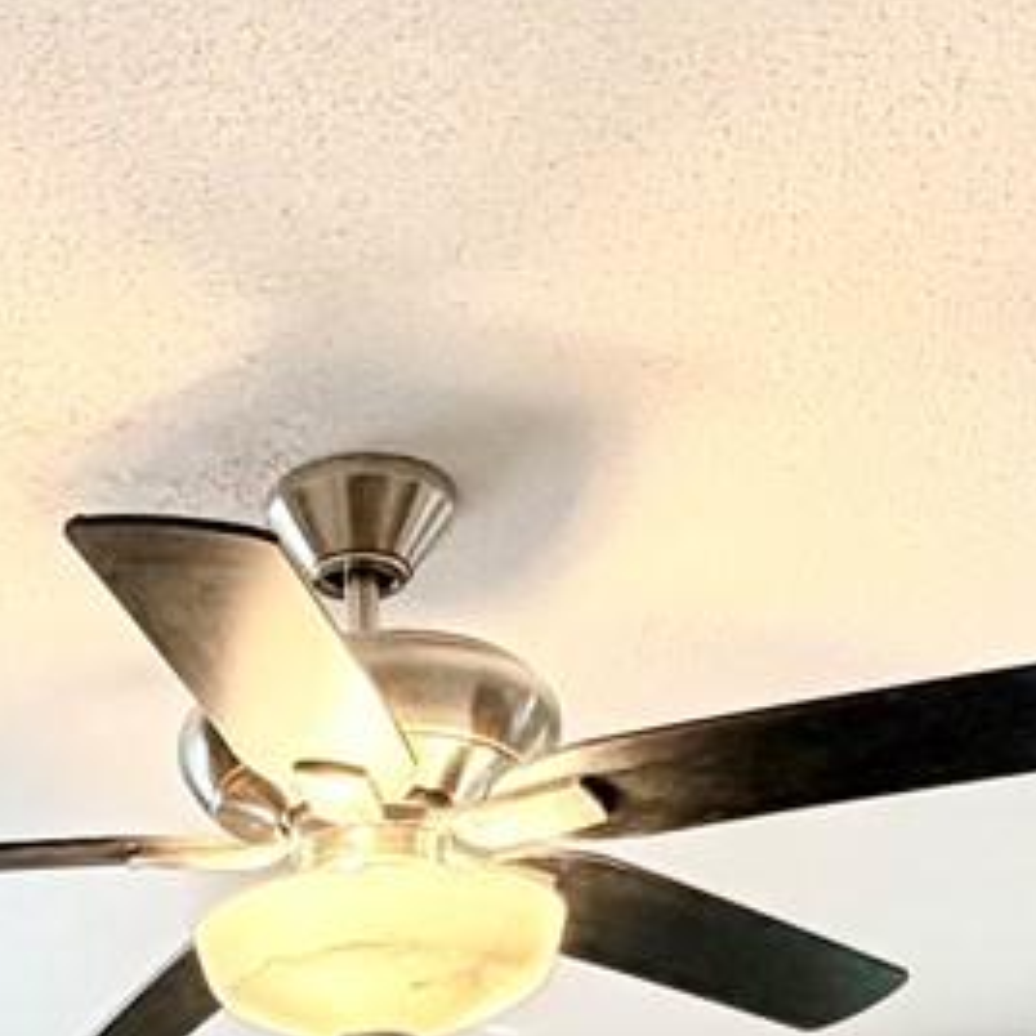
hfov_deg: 23.0
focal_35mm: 74
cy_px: 1786
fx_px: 2506
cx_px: 209
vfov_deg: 18.8
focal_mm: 2.22
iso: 250
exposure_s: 1/120
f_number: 2.2
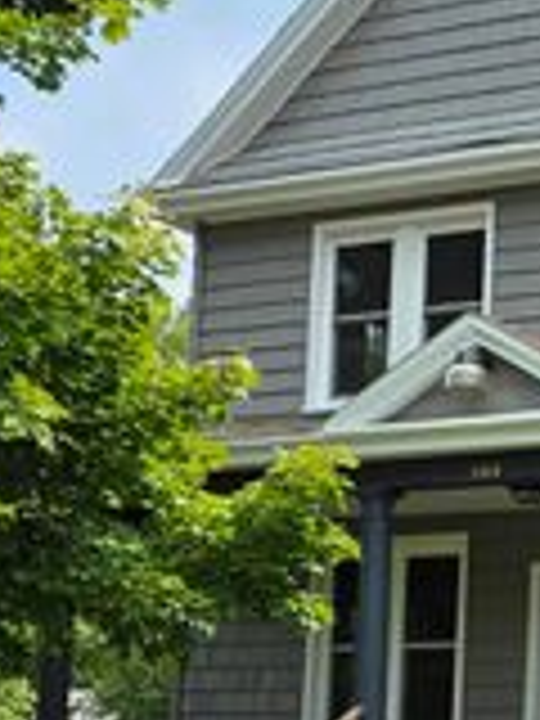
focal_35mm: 96
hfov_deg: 14.3
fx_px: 1997
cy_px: 682
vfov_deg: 19.9
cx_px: 837
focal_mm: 6.3
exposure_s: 1/5296
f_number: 1.7
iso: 80
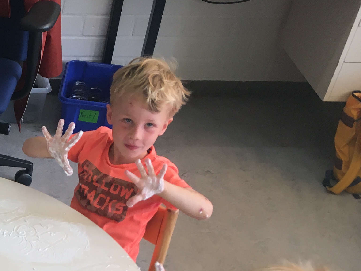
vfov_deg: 18.2
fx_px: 793
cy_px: 345
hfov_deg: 23.0
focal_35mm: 76
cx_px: -101
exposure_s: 1/33
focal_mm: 4.15
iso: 25
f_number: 2.2
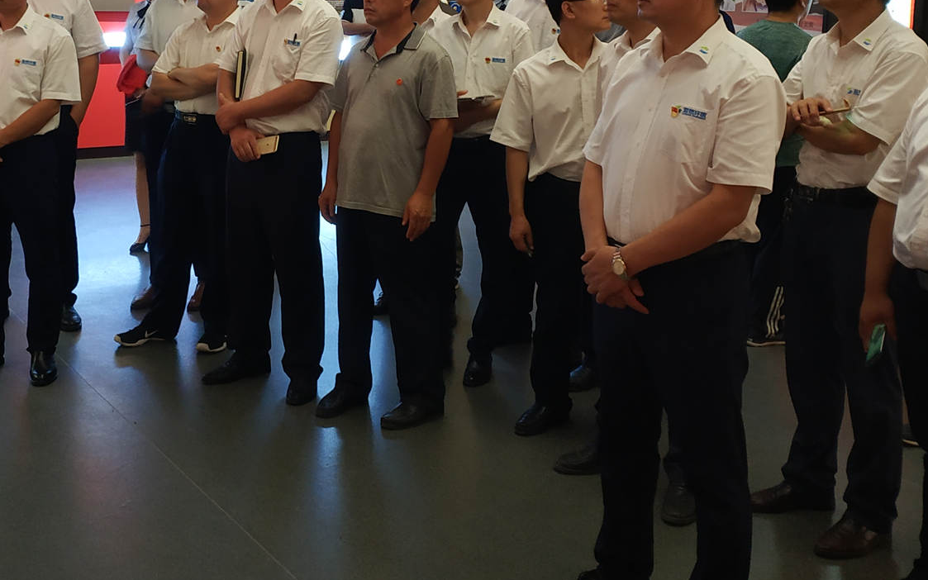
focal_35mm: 58
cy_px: 122
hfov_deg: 35.0
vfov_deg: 22.1
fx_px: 1467
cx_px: 364
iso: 601
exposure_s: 1/17
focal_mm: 4.5
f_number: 2
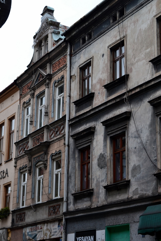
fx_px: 483
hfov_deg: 18.9
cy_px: 120
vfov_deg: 28.1
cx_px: 80
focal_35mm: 72
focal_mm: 48
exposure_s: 1/160
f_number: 9
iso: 400
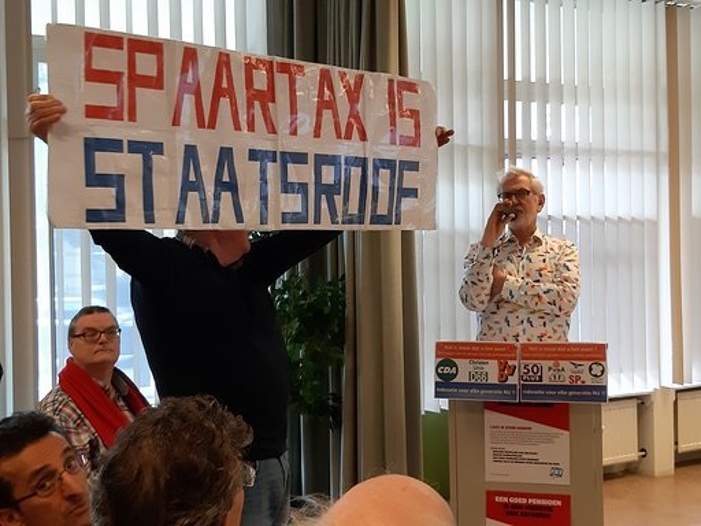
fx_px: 547
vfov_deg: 51.4
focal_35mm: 27
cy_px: 263
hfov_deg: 65.3
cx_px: 350
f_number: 1.7
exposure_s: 1/50
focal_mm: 3.93
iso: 125
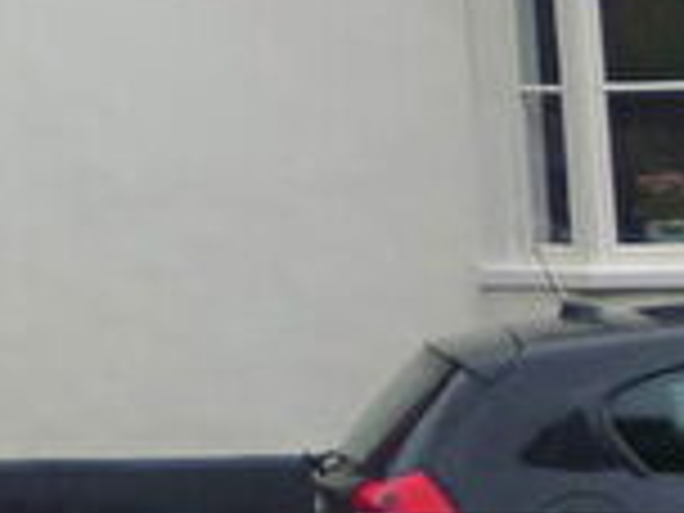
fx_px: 2905
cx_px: -810
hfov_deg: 11.6
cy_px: -358
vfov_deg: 9.7
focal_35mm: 147
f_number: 3
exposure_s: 1/320
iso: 80
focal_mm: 5.7
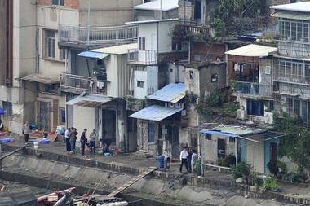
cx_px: 312
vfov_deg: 3.6
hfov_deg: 5.4
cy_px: 107
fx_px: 3262
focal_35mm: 379
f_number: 4.5
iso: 160
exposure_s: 1/320
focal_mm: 80
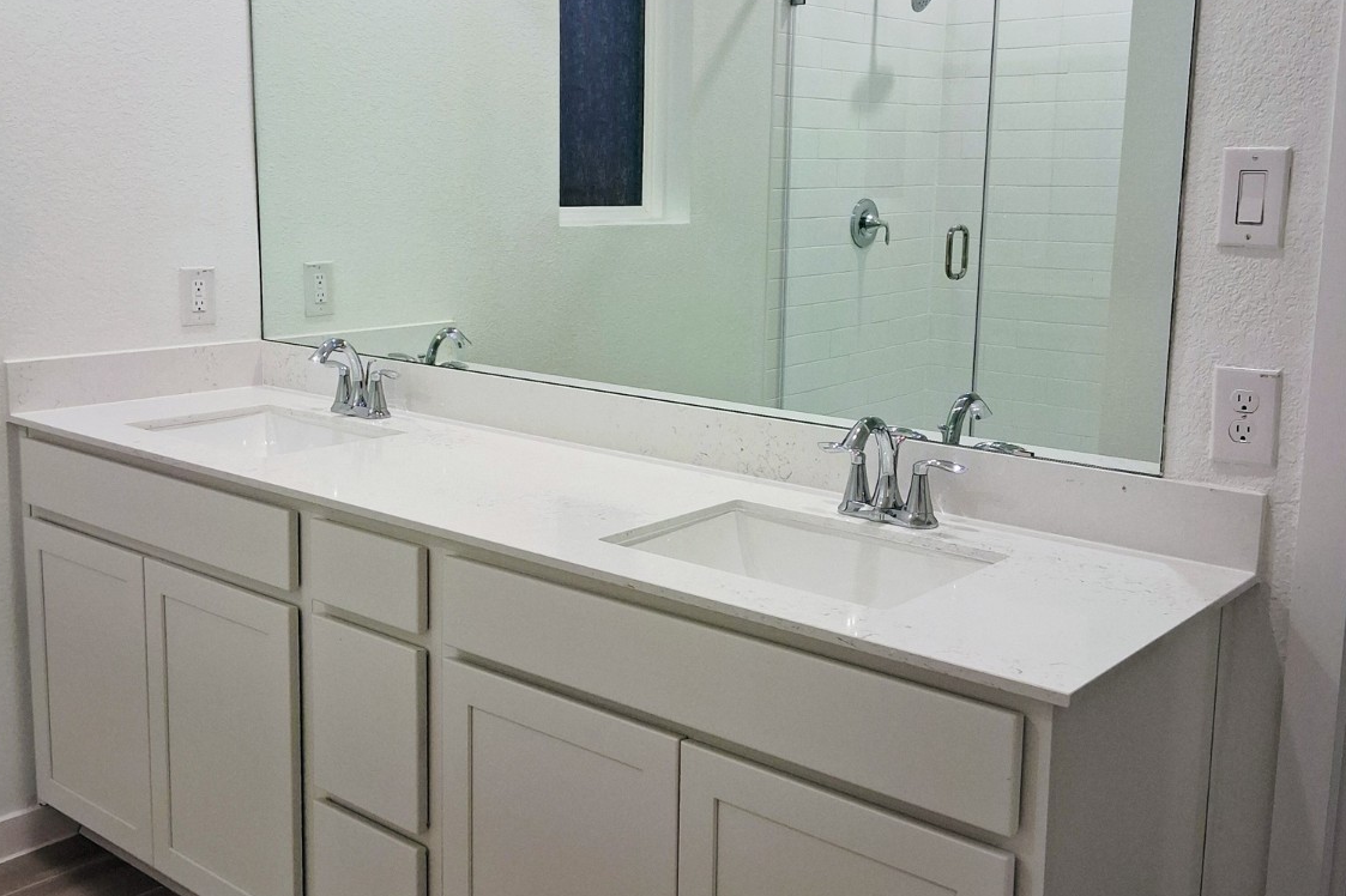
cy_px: 387
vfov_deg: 35.9
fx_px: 1383
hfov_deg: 51.9
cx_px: 658
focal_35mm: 37
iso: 200
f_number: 1.8
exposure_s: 1/100
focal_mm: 3.98
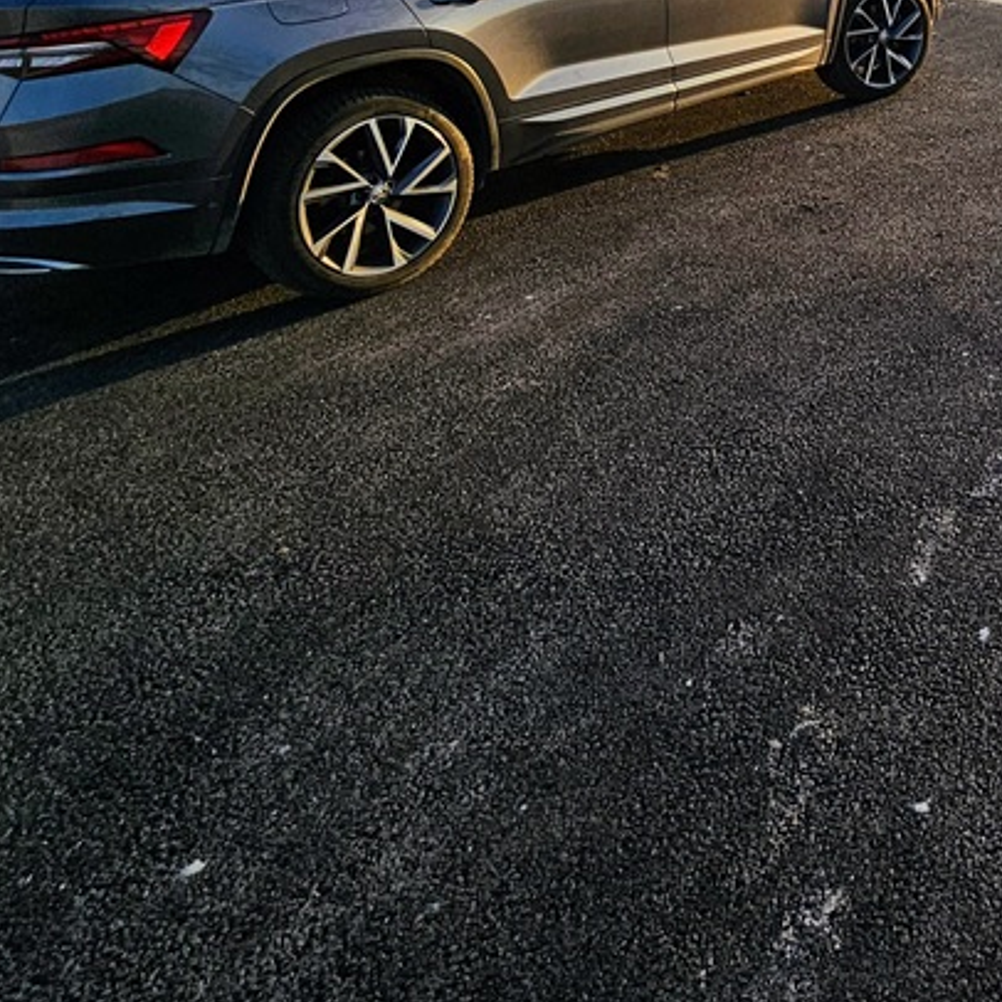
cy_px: -79
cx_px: 1135
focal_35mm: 34
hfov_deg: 38.7
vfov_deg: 40.1
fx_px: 1113
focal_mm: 2.2
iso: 50
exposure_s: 1/1387
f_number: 2.2
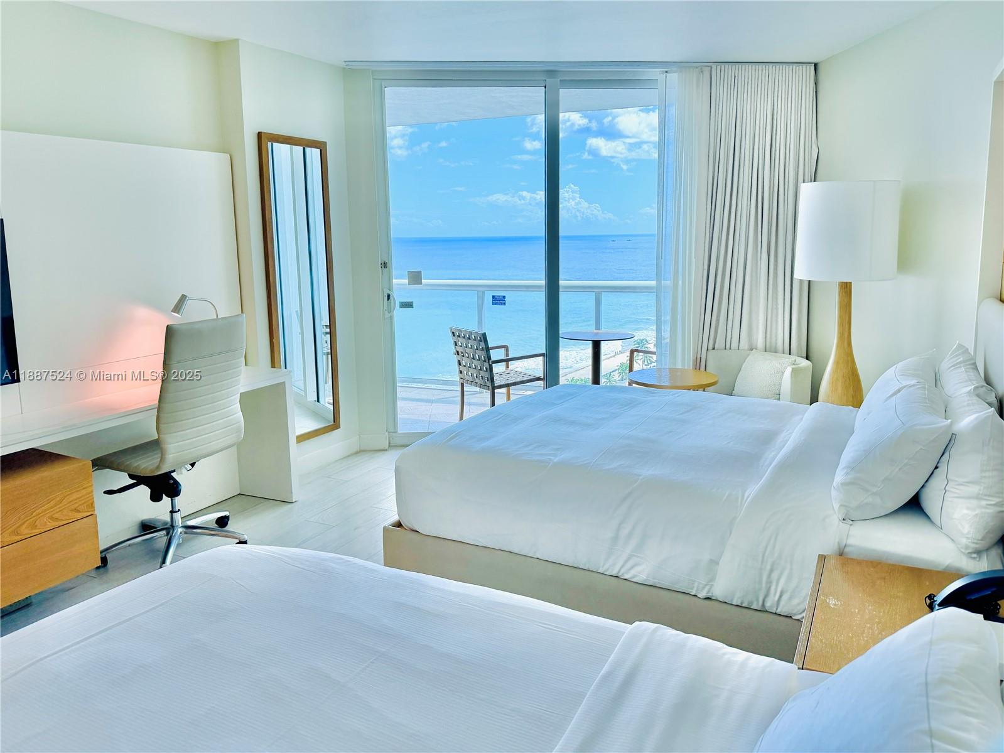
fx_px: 696
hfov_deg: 71.6
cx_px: 502
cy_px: 376
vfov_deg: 56.8
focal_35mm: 24
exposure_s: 1/575
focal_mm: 6.76
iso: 100
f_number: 1.78
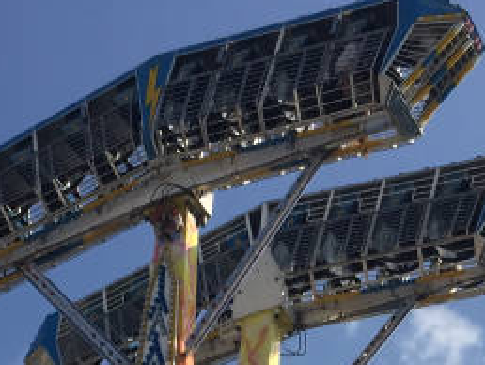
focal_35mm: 115
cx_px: 293
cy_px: 687
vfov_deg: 11.8
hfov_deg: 17.1
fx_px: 1613
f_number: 2.2
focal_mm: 4.15
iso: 32
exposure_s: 1/2326
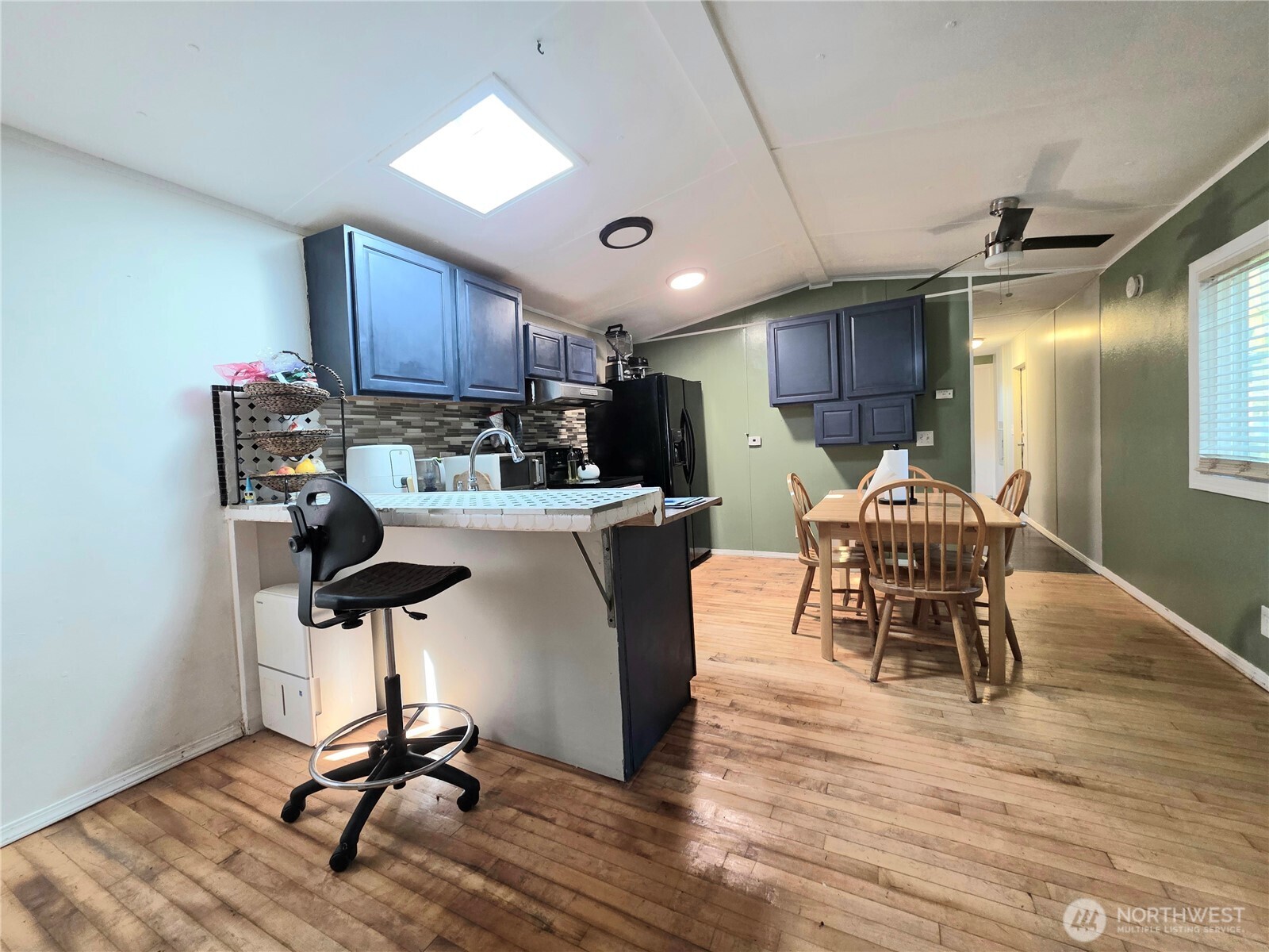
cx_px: 634
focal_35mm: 13
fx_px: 477
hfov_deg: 106.2
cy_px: 476
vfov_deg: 89.9
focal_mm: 2.2
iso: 250
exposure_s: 1/60.2
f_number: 1.9
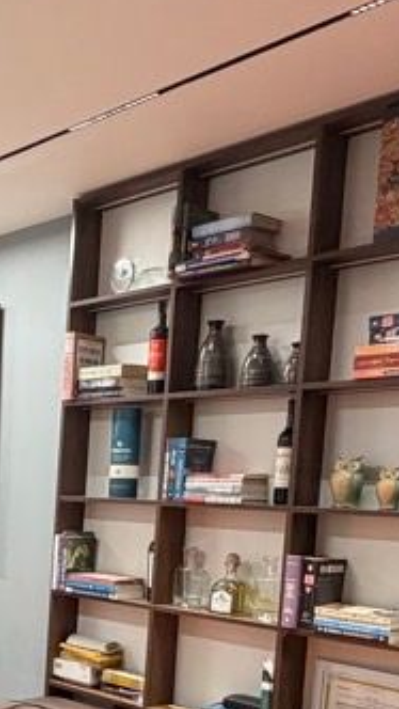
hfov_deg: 22.9
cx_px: -105
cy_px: 551
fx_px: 883
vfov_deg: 42.1
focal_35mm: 47
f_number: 2.2
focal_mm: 2.22
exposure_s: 1/73
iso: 320
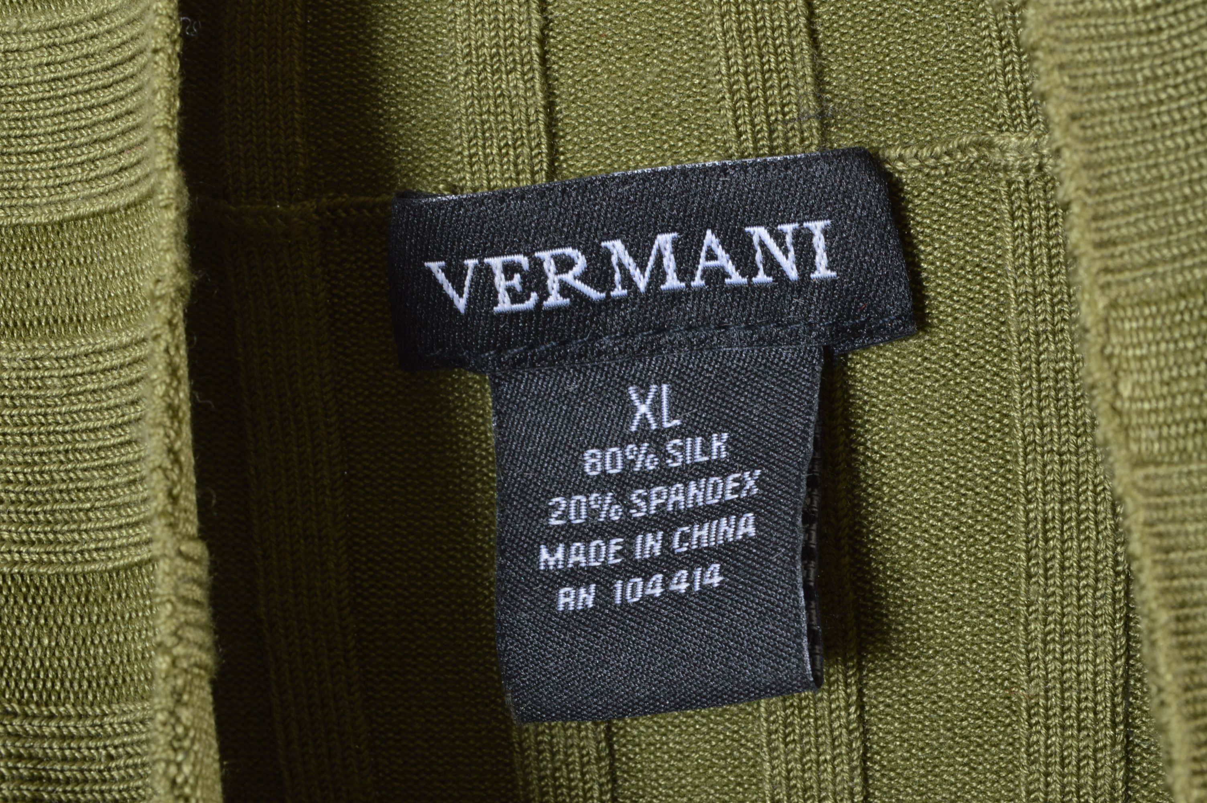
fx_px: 2764
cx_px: 604
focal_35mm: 82
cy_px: 402
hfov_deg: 24.6
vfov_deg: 16.5
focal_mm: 55
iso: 200
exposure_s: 1/125
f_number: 18
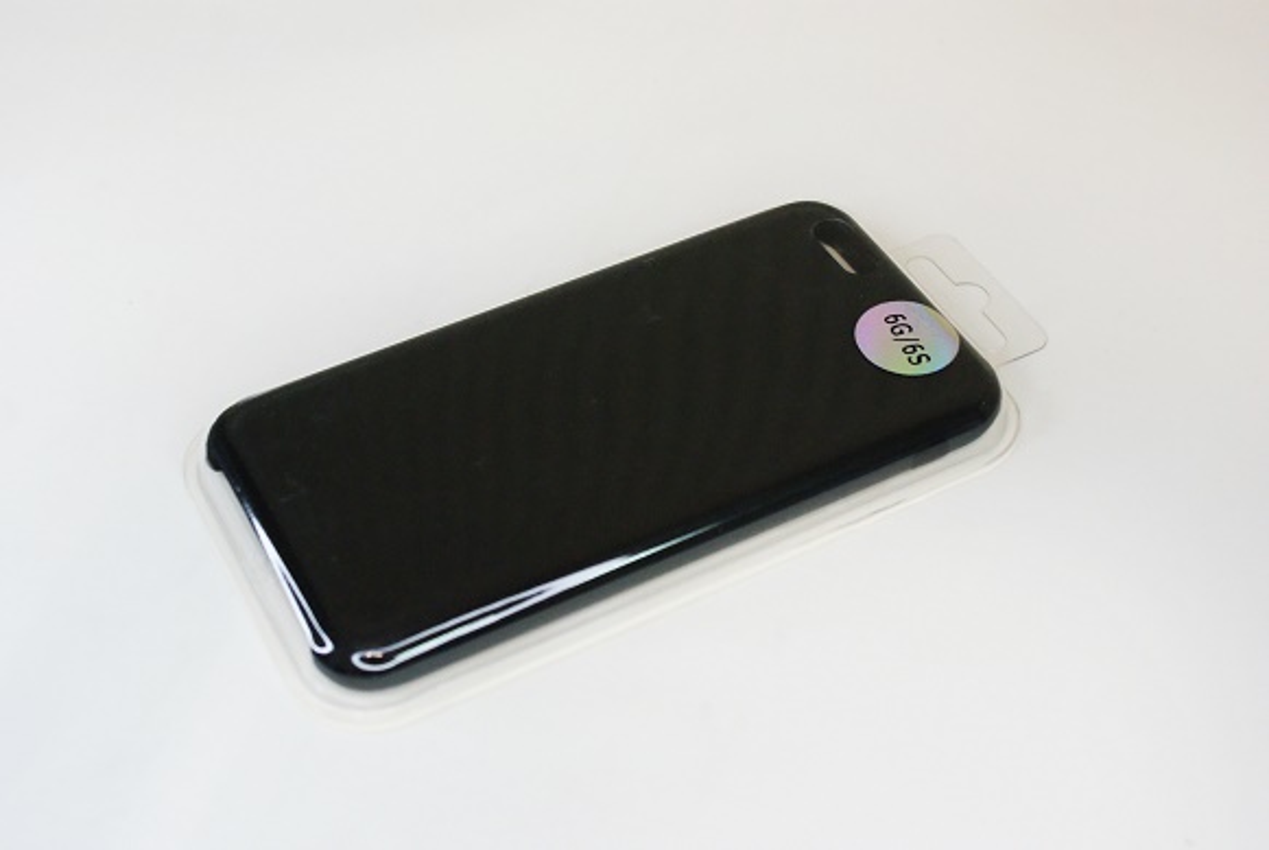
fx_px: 1853
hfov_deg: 37.8
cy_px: 425
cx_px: 634
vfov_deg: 25.8
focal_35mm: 52
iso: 1600
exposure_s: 1/160
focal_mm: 35
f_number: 5.6
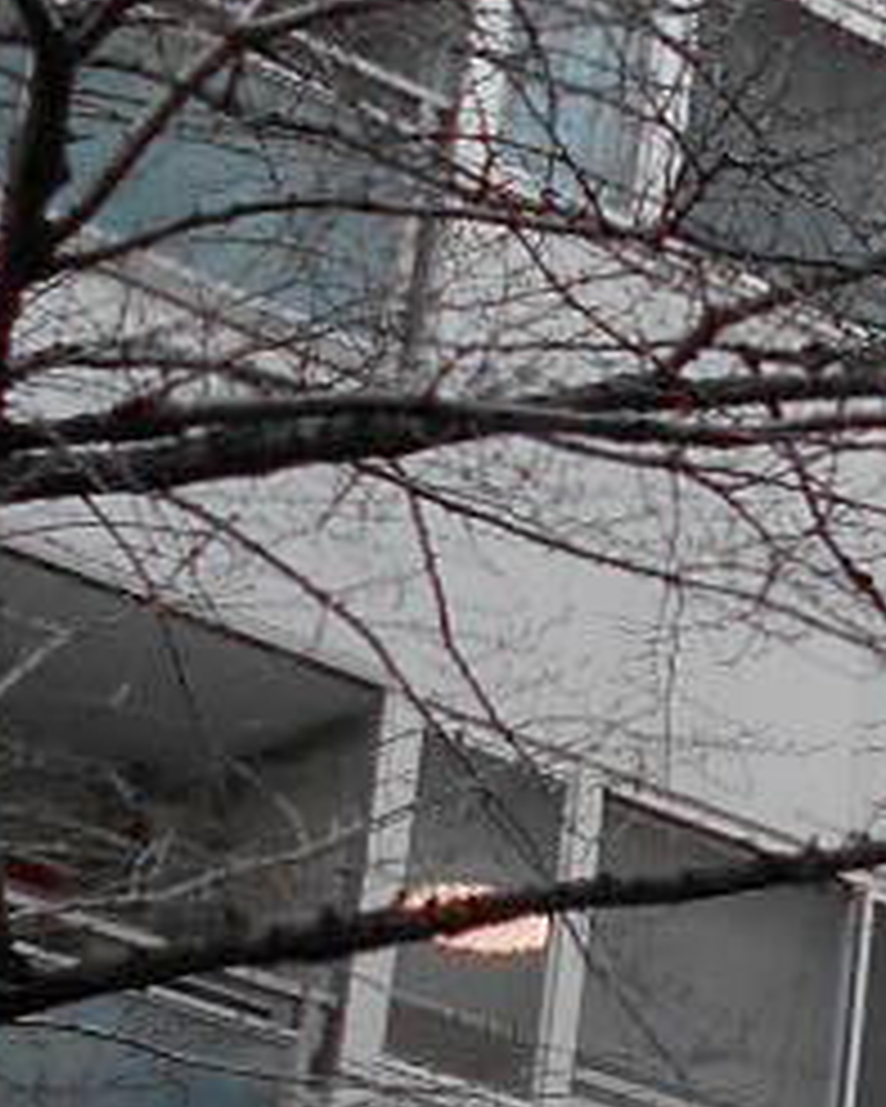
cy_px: 864
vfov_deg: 11.6
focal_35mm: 165
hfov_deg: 8.8
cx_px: 1772
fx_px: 5405
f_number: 3.2
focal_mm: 4.6
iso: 80
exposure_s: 1/160
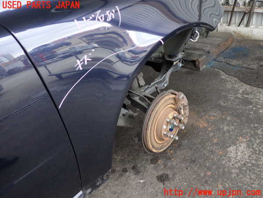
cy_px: 99
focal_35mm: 30
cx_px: 132
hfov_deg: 60.0
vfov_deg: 46.8
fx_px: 228
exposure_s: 1/60
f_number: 2.3
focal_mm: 5.4
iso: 200
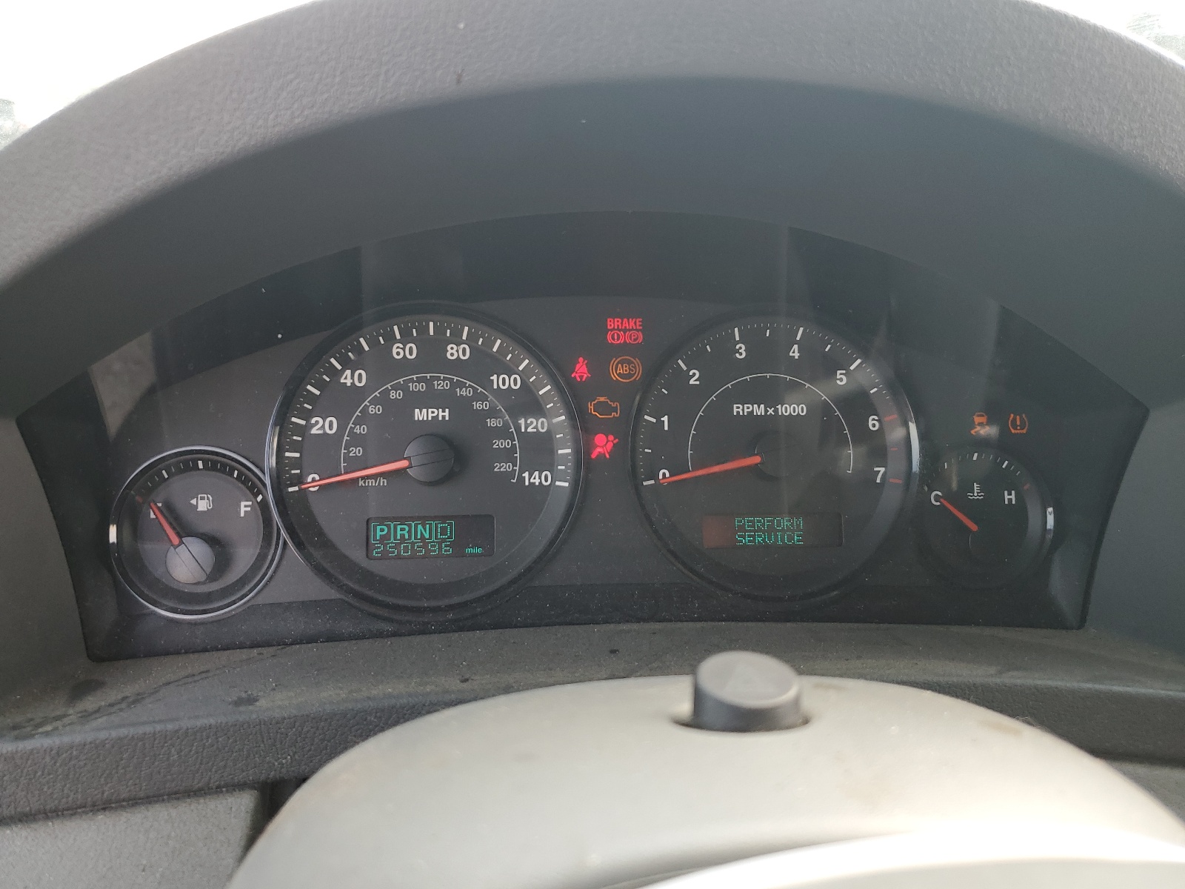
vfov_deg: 53.1
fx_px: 890
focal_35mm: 26
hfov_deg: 67.3
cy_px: 444
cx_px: 592
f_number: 1.5
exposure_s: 1/127
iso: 50
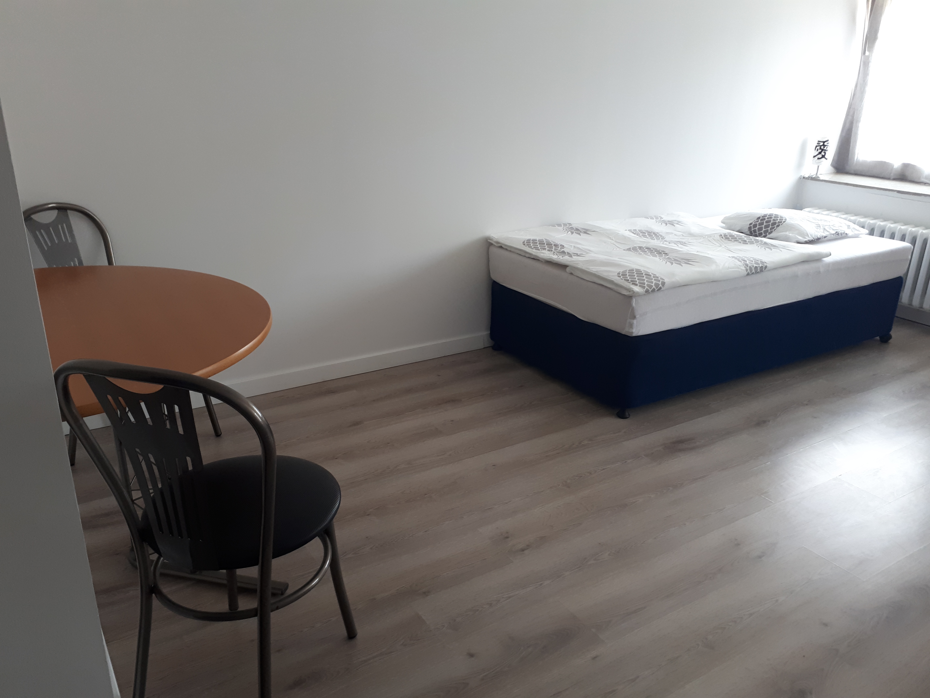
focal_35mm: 27
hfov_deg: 65.3
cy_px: 349
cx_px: 465
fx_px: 725
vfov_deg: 51.4
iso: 100
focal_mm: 3.6
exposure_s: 1/33
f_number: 1.9
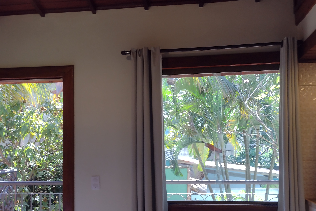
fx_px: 404
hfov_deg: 42.7
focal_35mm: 46
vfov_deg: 29.1
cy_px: 131
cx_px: 158
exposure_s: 1/166
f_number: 1.7
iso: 100
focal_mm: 4.71
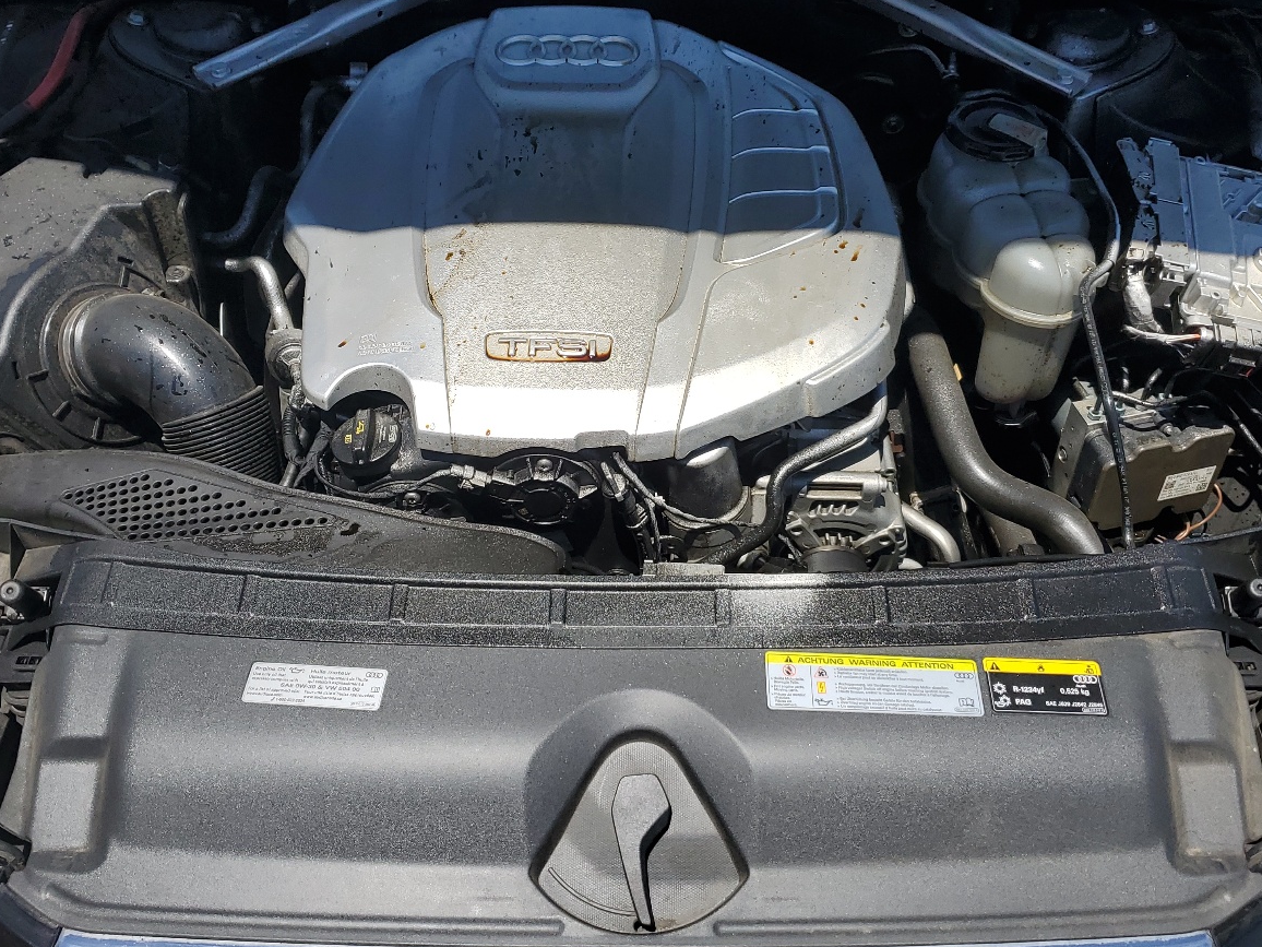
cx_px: 635
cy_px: 459
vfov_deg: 39.7
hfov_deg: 51.4
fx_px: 1312
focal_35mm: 36
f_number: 1.5
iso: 50
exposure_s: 1/5000
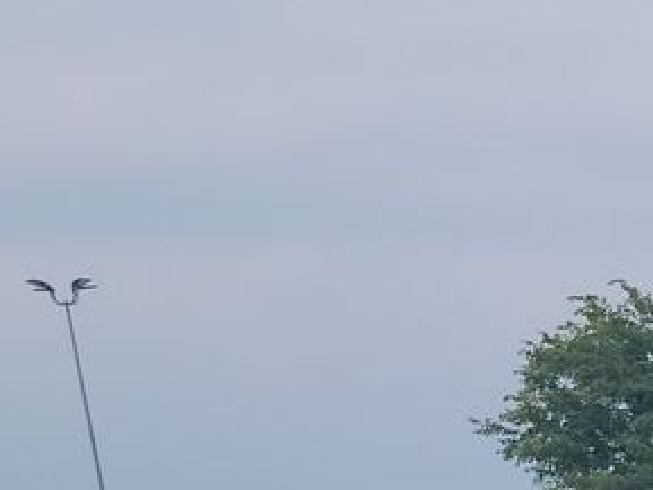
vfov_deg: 9.7
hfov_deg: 12.3
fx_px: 2510
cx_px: 1466
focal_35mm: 133
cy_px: 1237
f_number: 1.8
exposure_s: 1/1296
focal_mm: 6.7
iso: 50
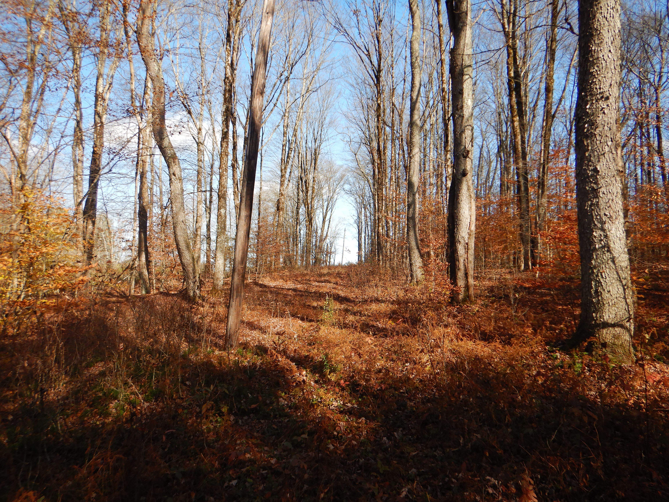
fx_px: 464
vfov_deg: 56.8
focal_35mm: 24
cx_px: 334
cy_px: 251
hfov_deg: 71.6
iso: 125
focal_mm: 4.3
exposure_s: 1/640
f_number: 2.8
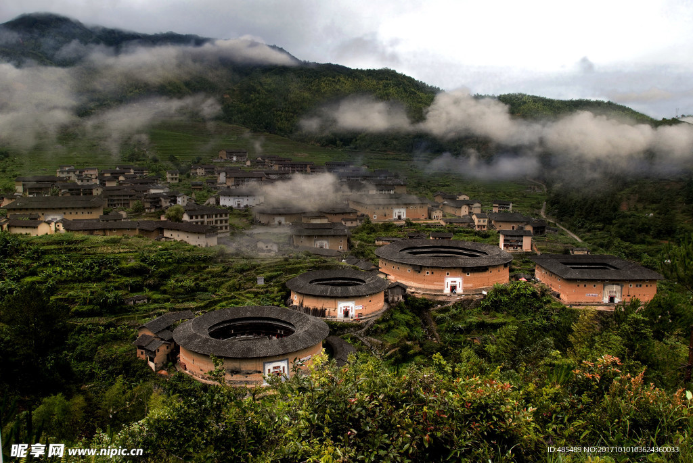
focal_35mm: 27
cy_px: 232
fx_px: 520
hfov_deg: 67.3
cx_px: 346
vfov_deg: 48.0
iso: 100
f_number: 13
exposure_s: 1/60
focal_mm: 18
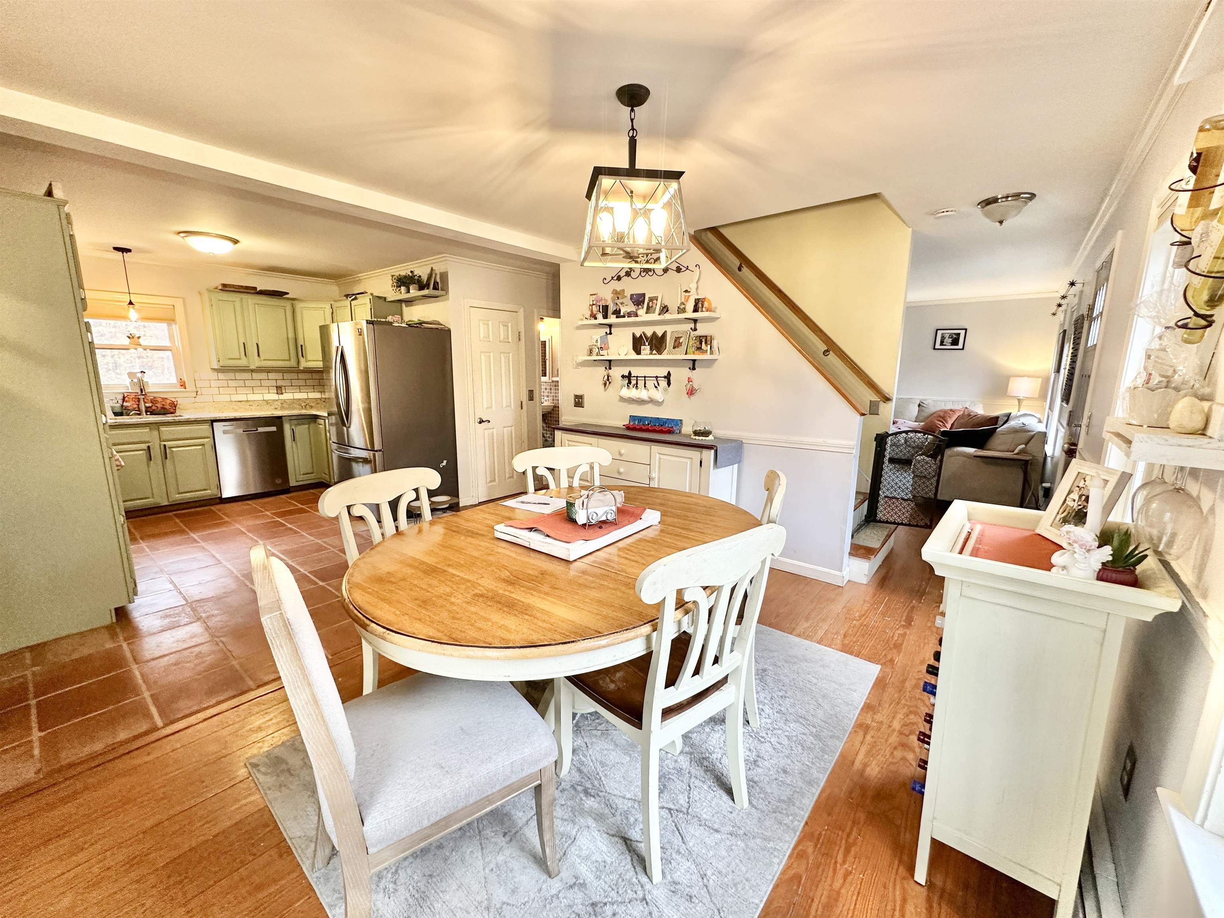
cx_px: 612
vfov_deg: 85.7
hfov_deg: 102.1
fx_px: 495
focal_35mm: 14
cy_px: 459
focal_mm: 2.22
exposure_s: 1/60
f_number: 2.2
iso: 200
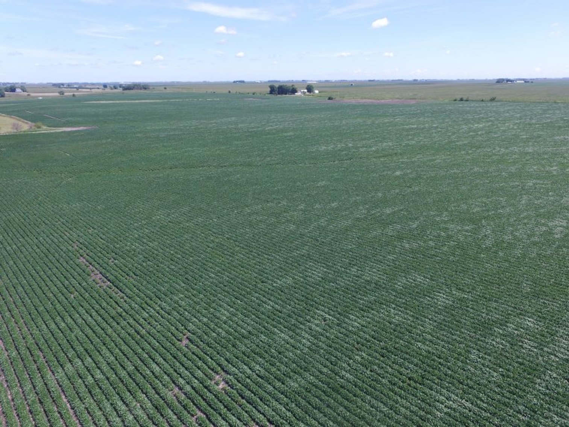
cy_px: 214
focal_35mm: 20
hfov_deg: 81.7
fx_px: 329
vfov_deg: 66.0
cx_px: 284
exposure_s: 1/546
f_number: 2.8
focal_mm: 3.61
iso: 100
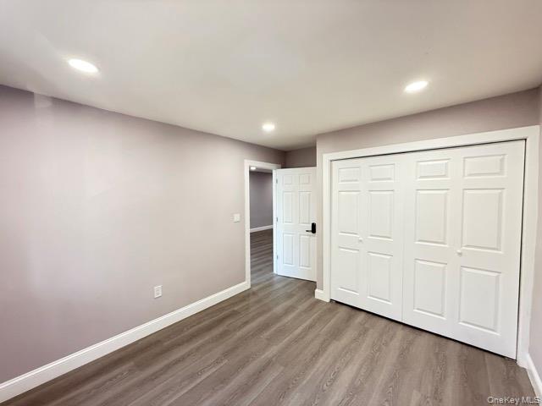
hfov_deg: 102.1
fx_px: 219
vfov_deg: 85.7
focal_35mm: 14
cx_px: 271
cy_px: 203
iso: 400
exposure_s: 1/79
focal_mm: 2.22
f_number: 2.2
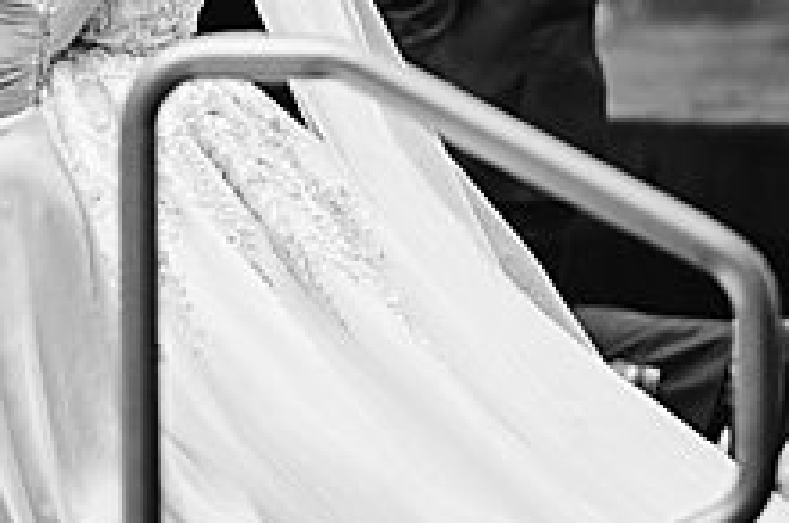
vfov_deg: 3.8
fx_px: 7966
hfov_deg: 5.7
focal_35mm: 364
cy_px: 5
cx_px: 237
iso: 320
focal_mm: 85
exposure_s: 1/160
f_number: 1.8
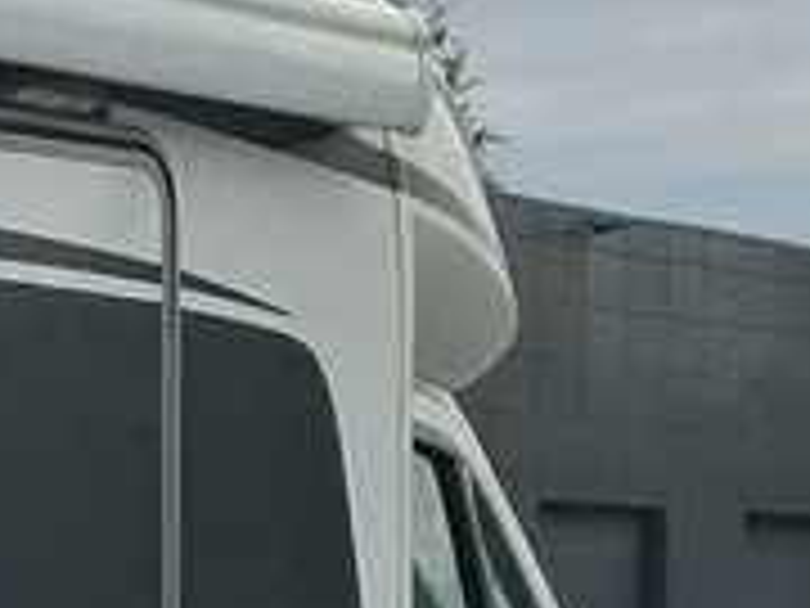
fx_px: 4306
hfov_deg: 8.6
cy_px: 1261
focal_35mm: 184
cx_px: -1782
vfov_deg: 7.7
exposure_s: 1/404
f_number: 1.8
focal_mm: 5.54
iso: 50
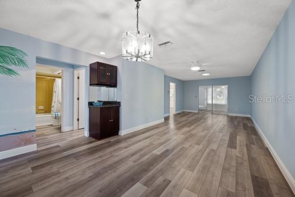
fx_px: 115
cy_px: 98
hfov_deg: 104.2
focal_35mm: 14
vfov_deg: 81.3
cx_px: 148
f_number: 6.3
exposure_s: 1.3
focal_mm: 14
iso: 250
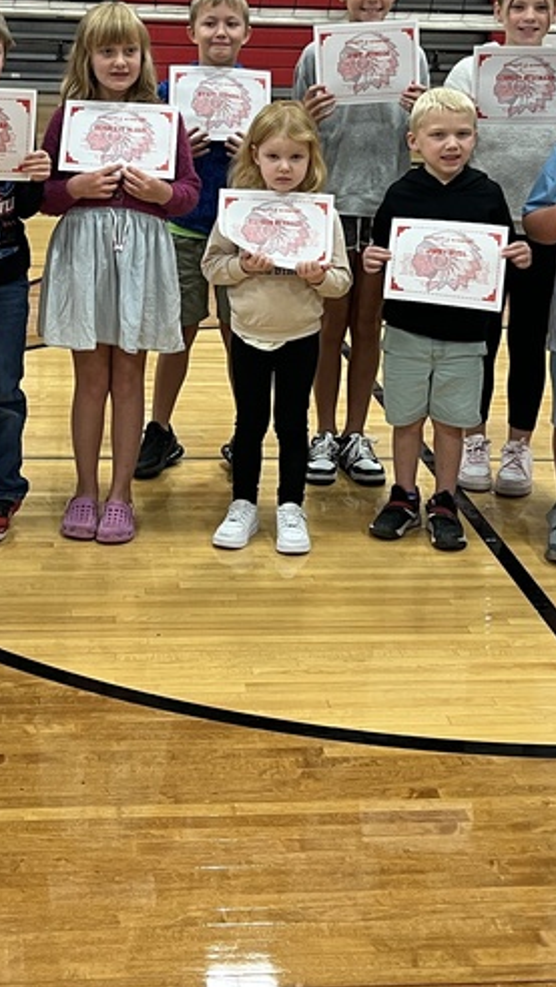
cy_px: 229
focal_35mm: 59
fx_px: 1545
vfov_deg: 34.6
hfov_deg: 20.4
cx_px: 225
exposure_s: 1/60
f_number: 1.6
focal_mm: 5.1
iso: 125
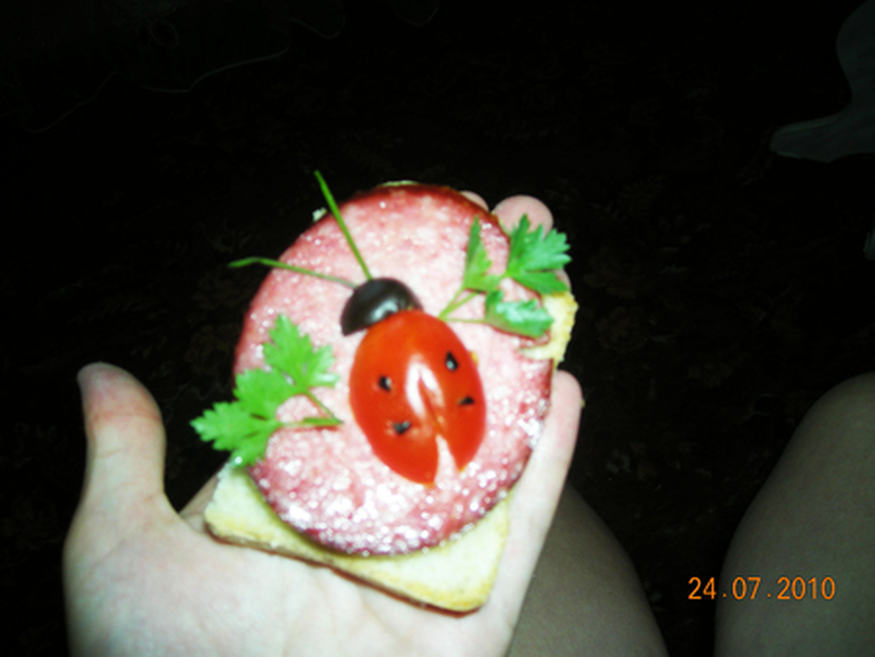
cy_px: 328
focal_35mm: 35
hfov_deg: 52.6
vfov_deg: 40.7
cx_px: 438
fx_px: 885
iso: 50
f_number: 2.8
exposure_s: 1/60
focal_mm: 5.7
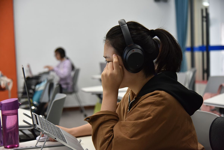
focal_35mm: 58
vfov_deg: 23.4
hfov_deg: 34.5
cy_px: 75
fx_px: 361
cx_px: 112
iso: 1800
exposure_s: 1/60
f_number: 4
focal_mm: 58
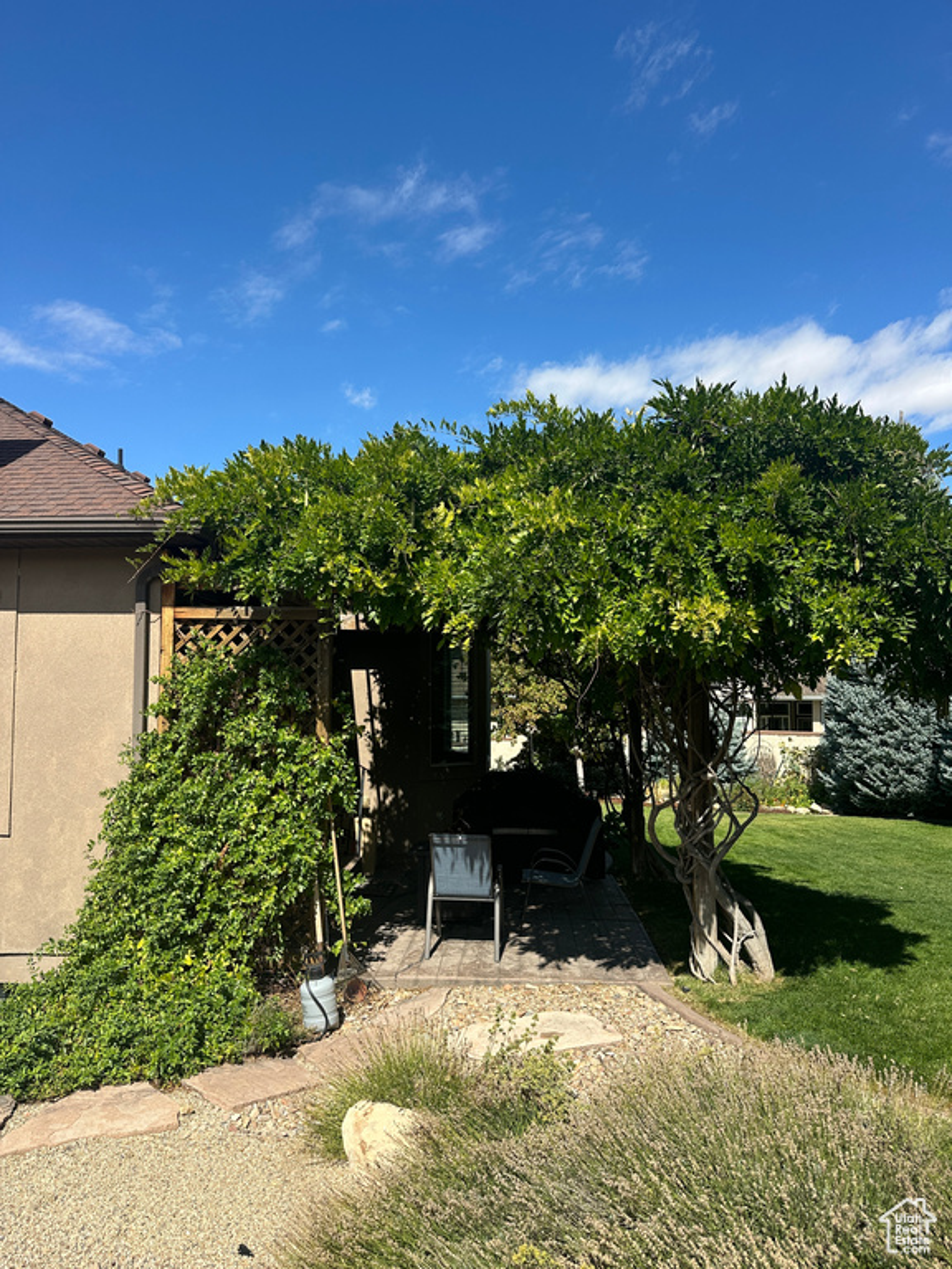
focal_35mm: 24
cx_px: 476
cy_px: 634
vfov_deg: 71.6
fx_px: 880
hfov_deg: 56.8
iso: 80
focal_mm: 6.86
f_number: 1.78
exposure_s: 1/3356
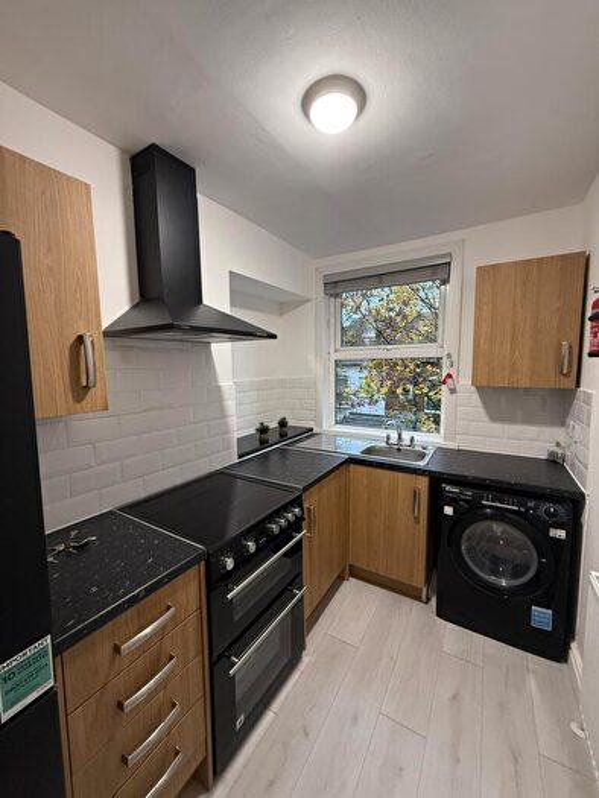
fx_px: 323
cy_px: 399
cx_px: 300
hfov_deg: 85.7
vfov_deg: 102.1
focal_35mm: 14
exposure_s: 1/100
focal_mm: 2.22
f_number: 2.2
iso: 320
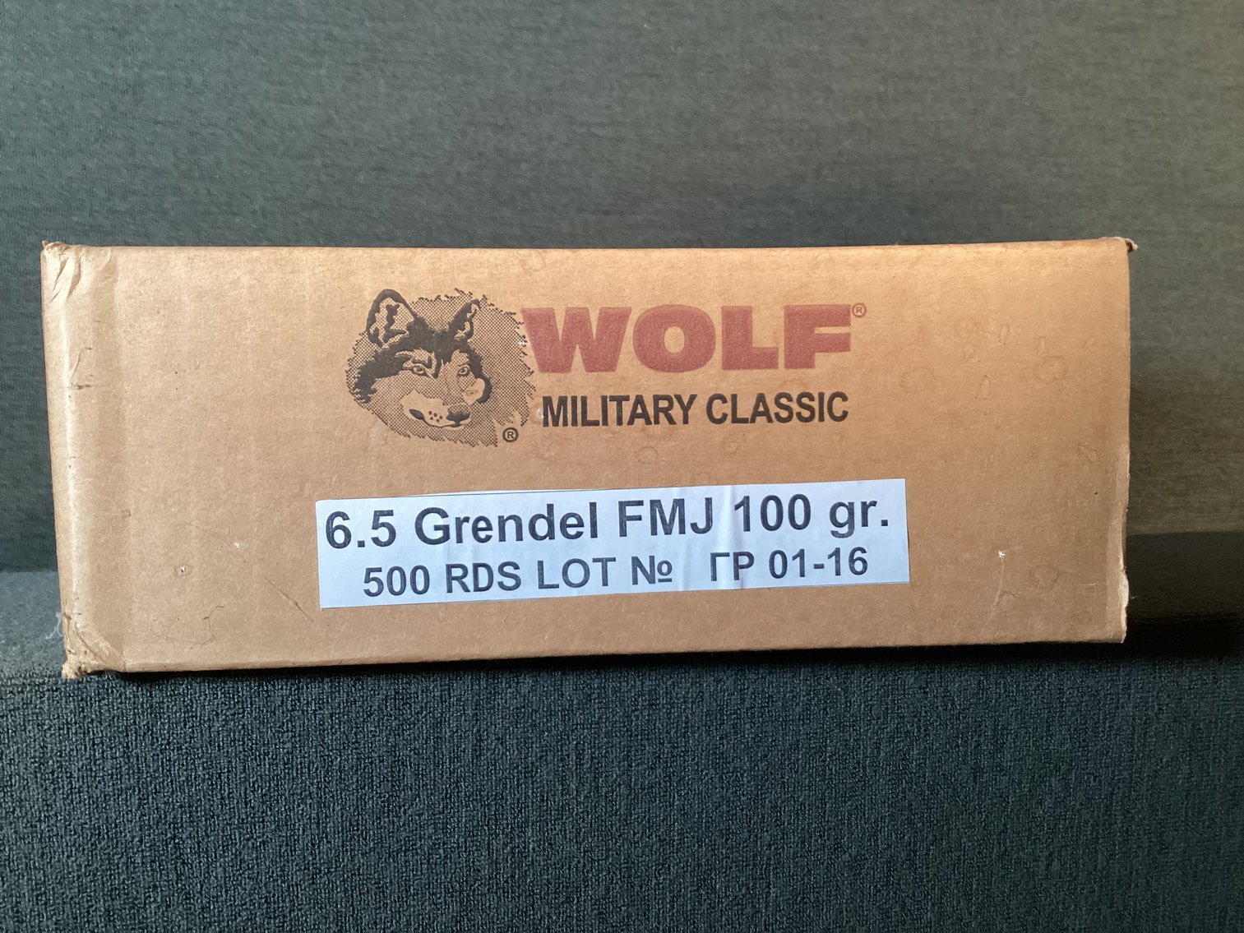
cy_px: 466
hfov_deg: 58.3
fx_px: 1114
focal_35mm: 31
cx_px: 622
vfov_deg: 45.4
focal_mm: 3.3
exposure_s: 1/60
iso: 250
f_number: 2.4
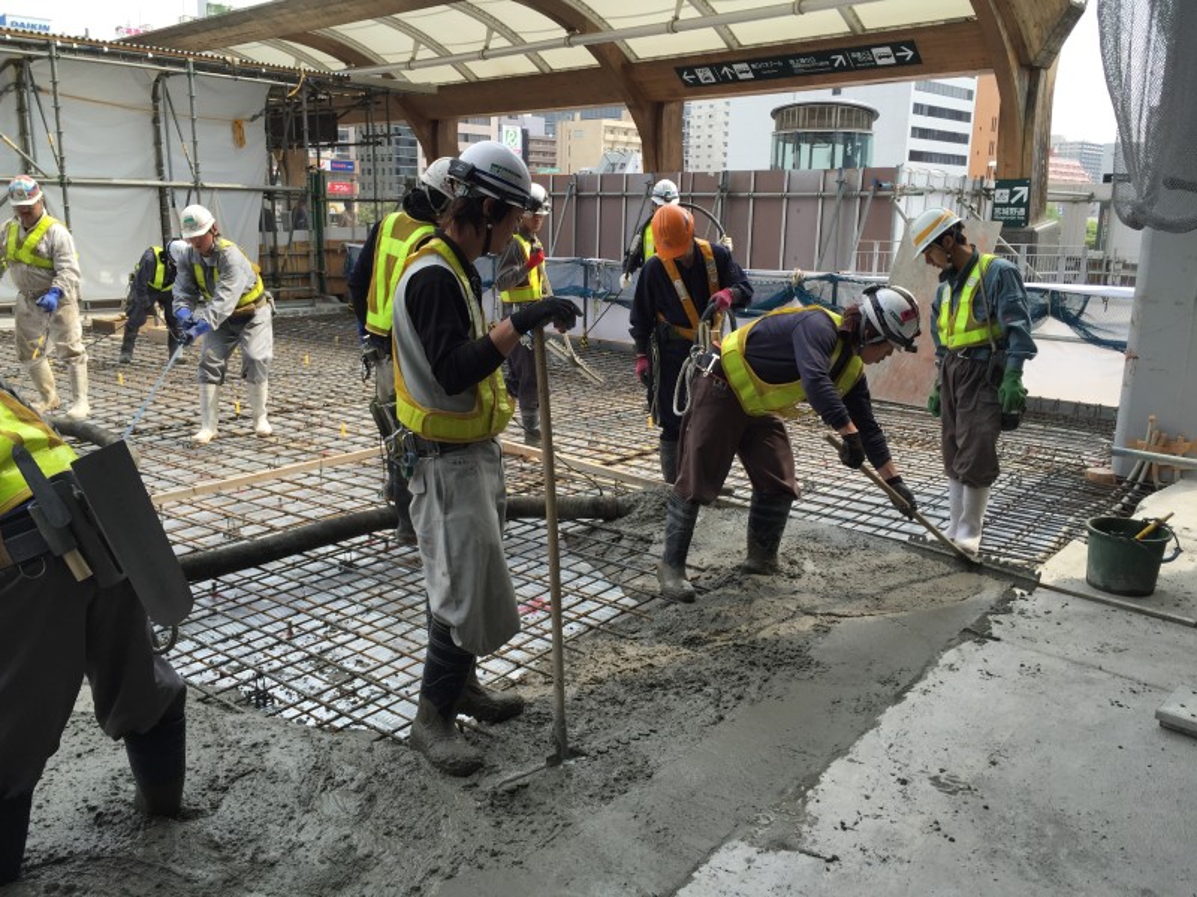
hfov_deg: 61.7
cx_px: 598
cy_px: 448
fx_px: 1003
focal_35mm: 29
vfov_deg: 48.2
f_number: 2.2
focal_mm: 4.15
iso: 32
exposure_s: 1/719
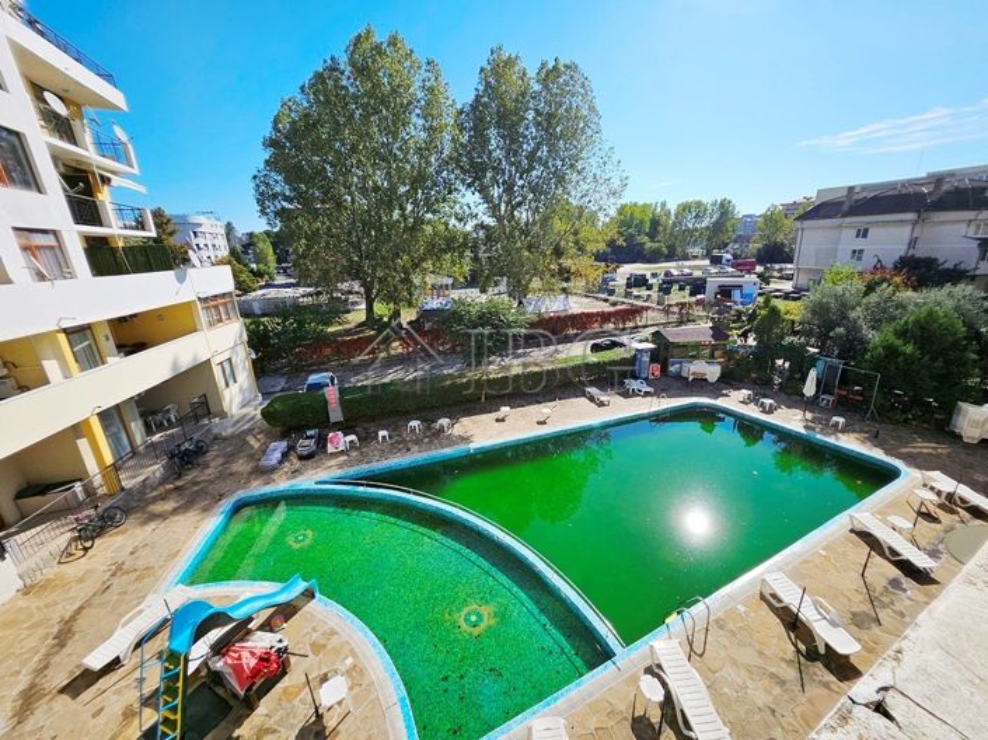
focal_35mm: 13
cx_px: 494
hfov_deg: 106.2
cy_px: 370
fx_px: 371
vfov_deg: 89.9
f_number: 2.2
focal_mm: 1.7
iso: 32
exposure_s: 1/1571
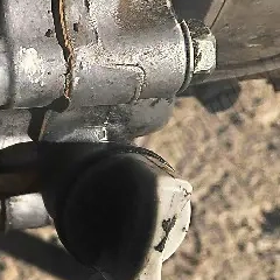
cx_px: -233
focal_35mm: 92
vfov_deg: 18.8
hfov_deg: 15.9
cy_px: 69
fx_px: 842
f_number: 1.8
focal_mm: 4.69
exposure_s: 1/1429
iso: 50
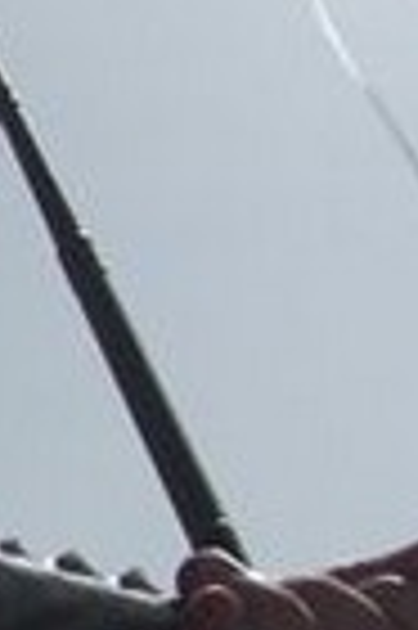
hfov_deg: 7.1
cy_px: 400
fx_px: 3108
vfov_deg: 11.6
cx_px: -674
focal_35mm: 178
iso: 80
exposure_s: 1/640
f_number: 8
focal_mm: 7.9
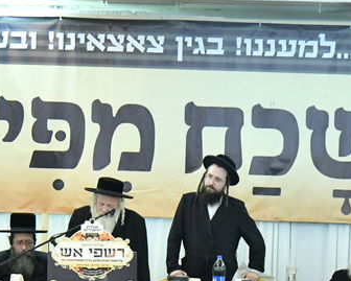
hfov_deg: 7.9
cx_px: 130
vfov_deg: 6.4
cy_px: 271
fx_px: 2525
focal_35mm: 243
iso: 4000
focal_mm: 85
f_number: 4.5
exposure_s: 1/250
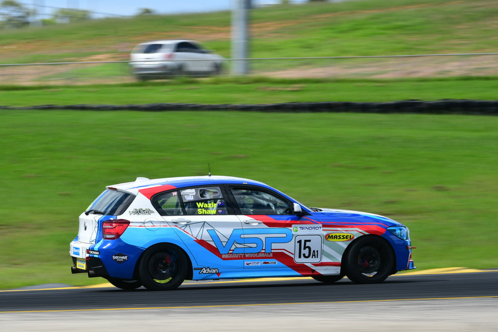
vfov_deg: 4.6
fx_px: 4151
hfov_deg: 6.9
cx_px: 249
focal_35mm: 300
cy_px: 166
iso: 100
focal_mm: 200
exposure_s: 1/125
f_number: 10
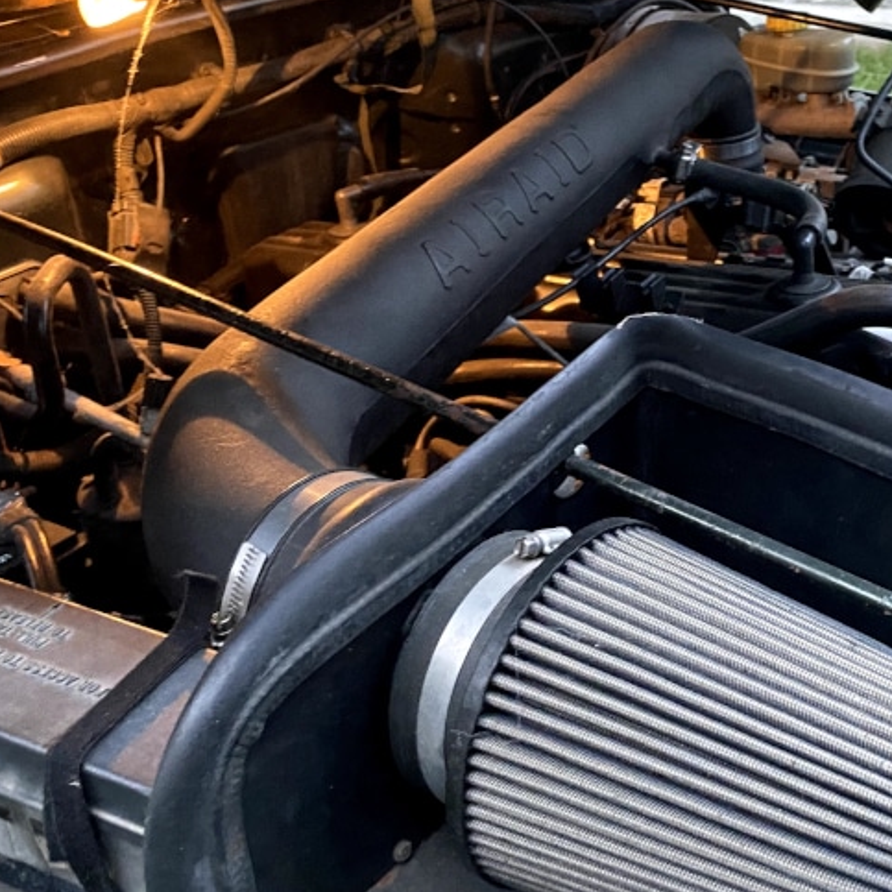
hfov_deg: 37.0
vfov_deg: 38.3
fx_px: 1283
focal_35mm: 44
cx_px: 715
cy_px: 468
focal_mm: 4.25
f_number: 1.8
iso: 800
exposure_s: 1/30
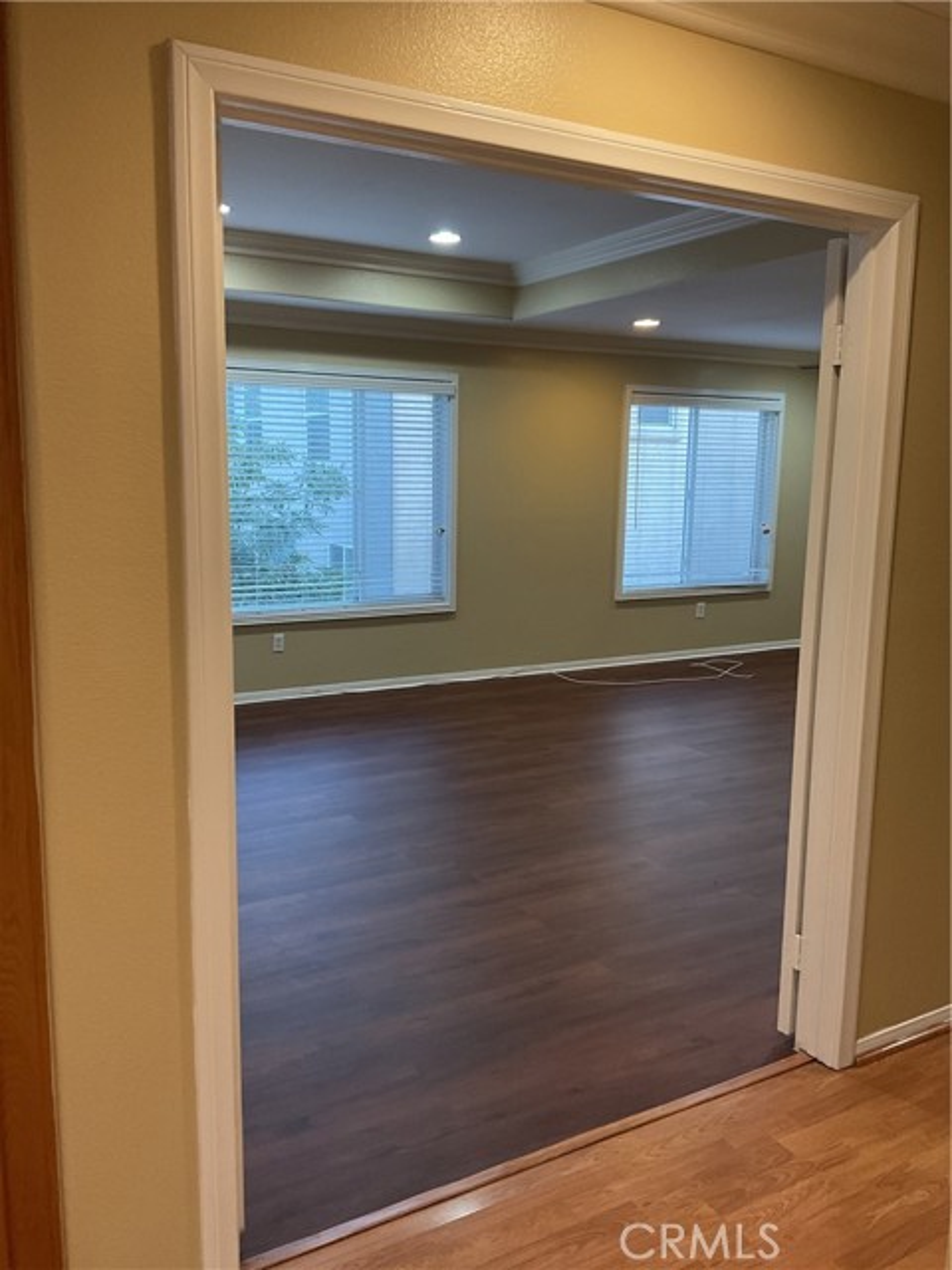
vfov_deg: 61.7
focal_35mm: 29
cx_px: 476
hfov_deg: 48.2
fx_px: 1063
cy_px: 635
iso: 100
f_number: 1.8
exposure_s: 1/60
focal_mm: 3
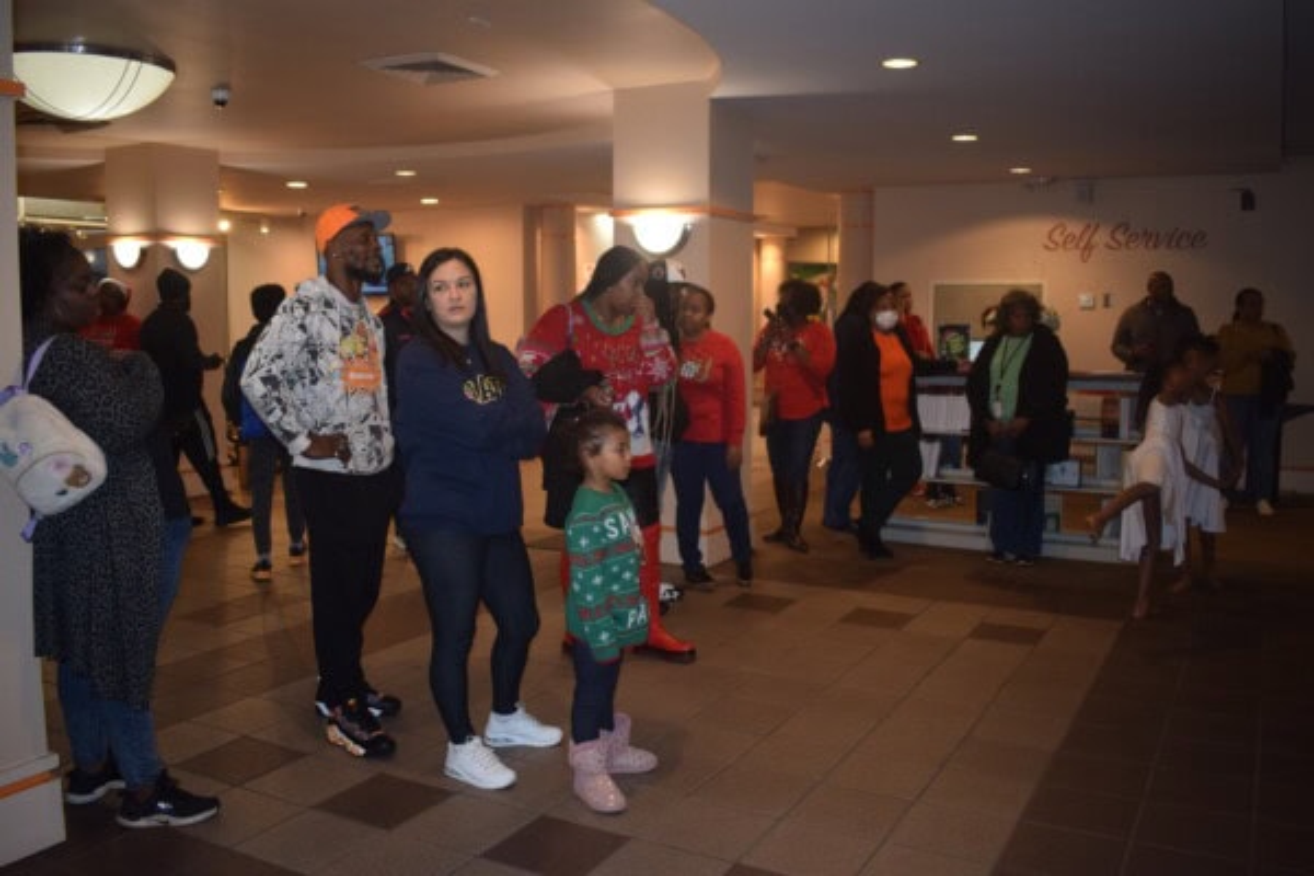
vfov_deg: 41.7
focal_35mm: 32
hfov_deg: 59.5
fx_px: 1150
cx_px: 657
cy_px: 438
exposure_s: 1/60
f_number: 3.8
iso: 800
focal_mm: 21
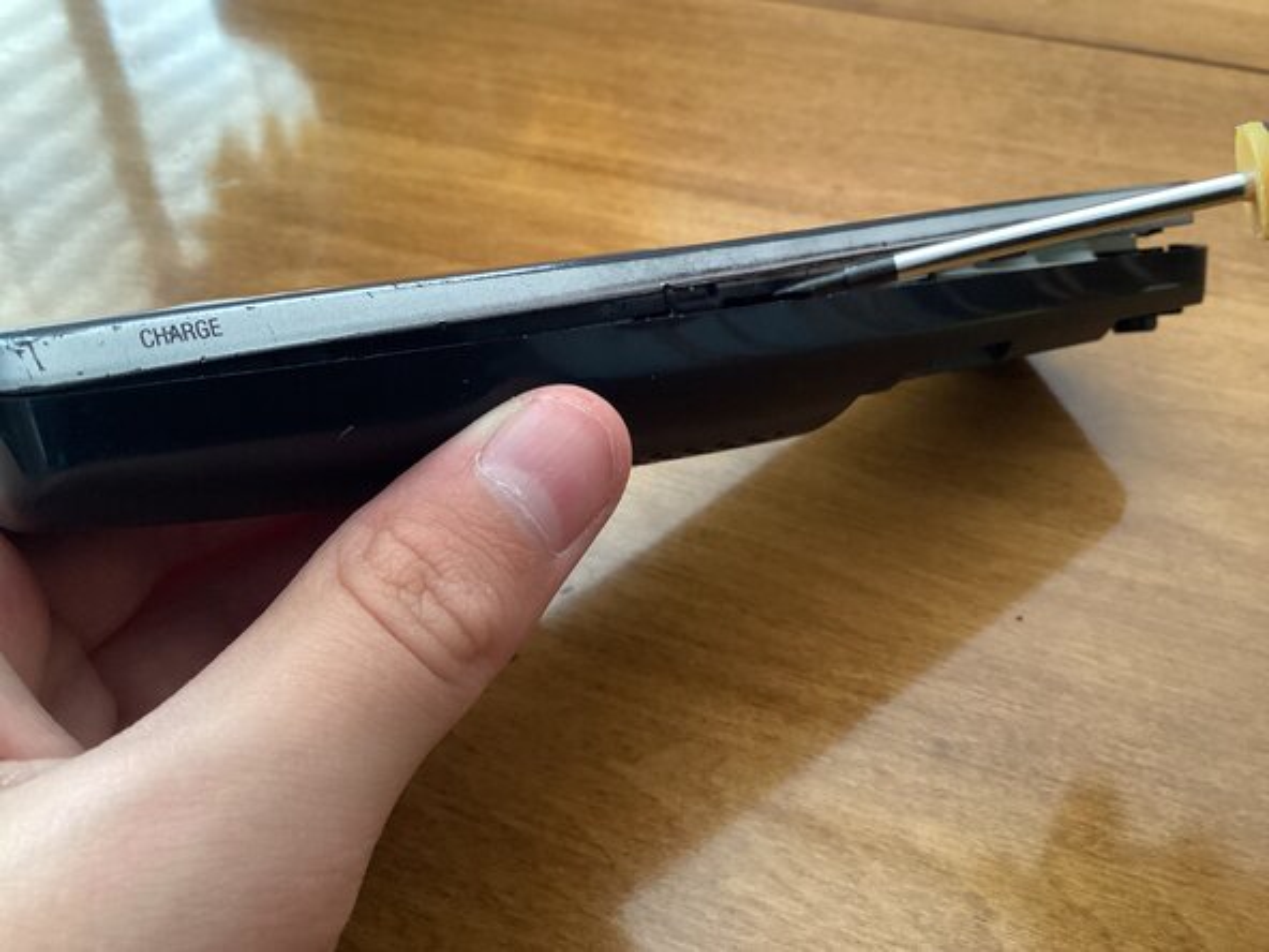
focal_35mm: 31
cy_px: 476
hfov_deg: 58.4
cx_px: 634
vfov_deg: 45.4
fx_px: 1136
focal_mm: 3.3
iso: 400
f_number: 2.4
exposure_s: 1/25
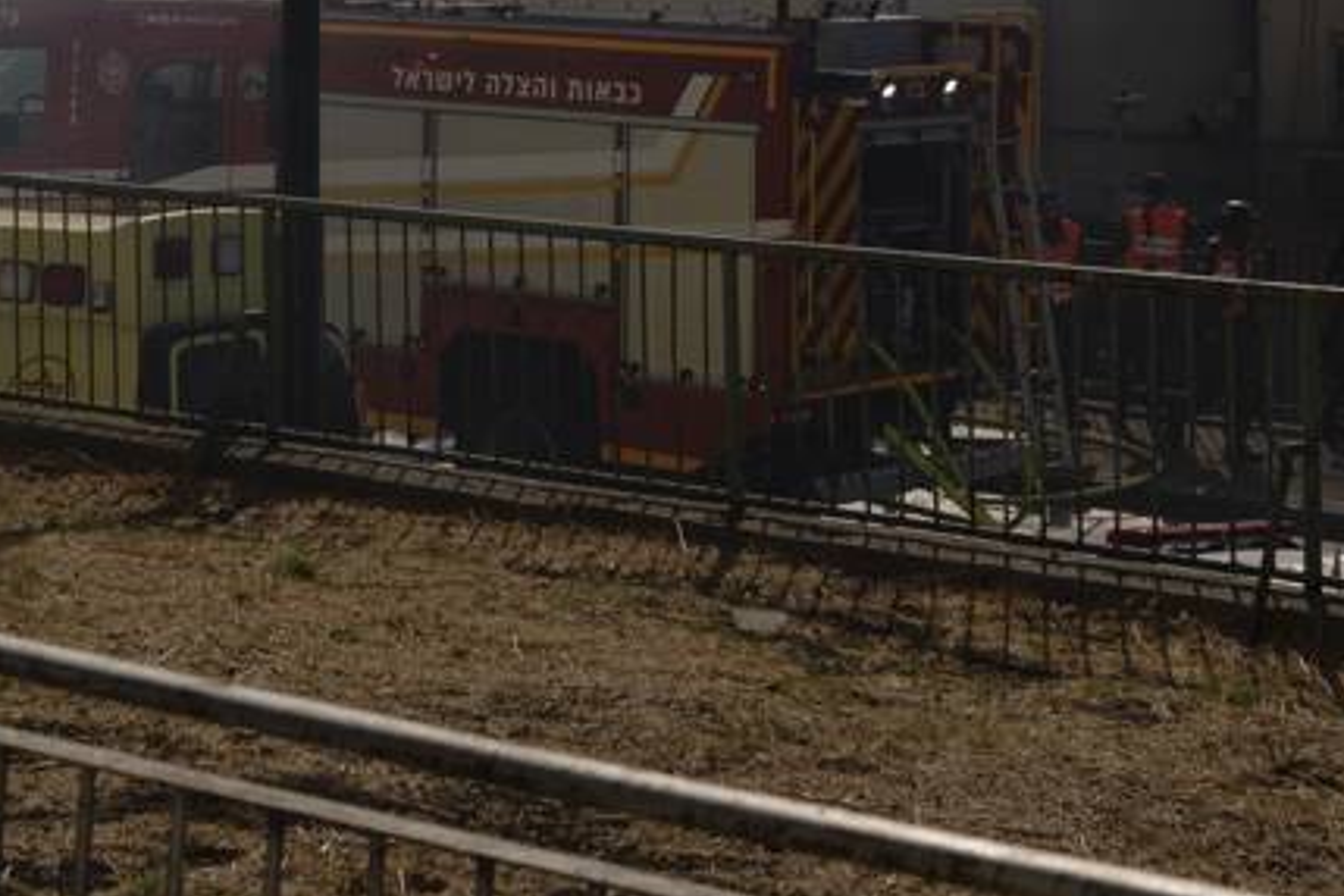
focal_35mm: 111
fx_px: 4144
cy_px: -414
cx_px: 545
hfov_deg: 18.4
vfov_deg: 11.8
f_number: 7.1
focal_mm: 35
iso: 100
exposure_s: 1/1250
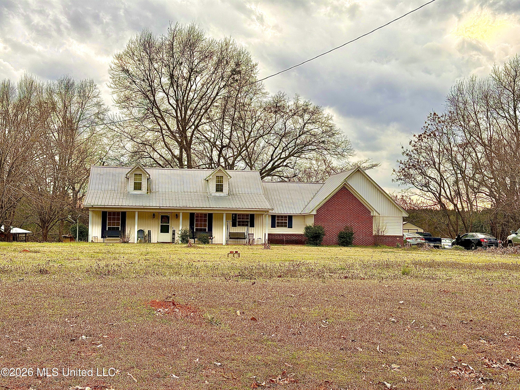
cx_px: 260
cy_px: 195
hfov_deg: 39.7
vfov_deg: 30.3
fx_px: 721
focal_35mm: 48
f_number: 1.78
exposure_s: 1/523
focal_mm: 6.76
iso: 64
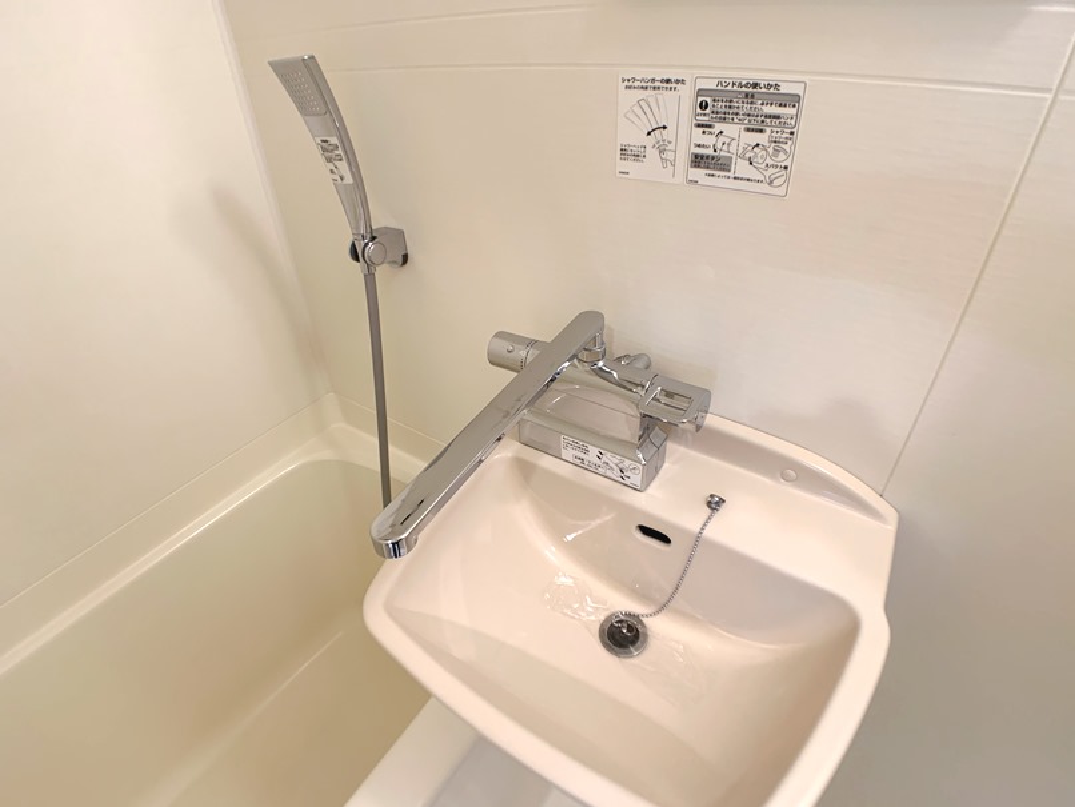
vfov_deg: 53.1
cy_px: 404
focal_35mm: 26
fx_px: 808
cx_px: 538
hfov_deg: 67.3
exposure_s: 1/50
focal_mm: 4.25
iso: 80
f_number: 1.8
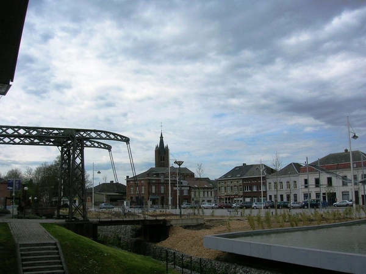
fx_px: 359
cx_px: 183
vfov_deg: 41.8
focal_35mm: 34
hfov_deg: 54.0
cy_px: 137
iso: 50
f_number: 4.9
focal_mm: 5.7
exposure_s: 1/506
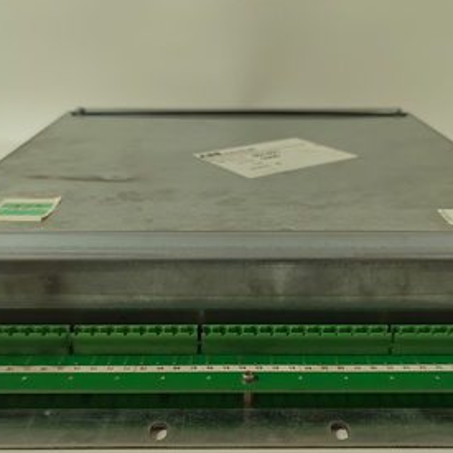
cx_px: 236
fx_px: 548
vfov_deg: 44.6
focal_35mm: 37
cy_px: 276
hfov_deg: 44.9
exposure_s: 1/100
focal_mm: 5.52
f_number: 1.9
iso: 2206
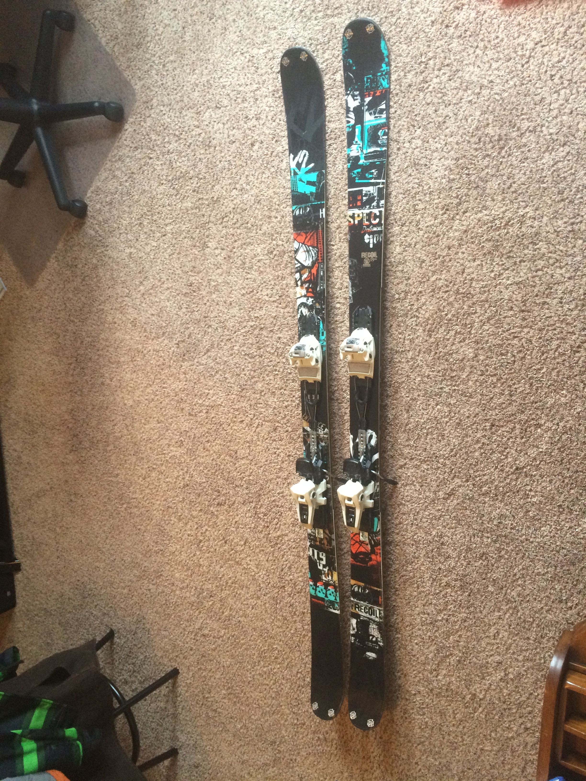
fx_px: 655
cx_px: 293
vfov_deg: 61.7
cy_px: 390
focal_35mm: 29
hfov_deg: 48.2
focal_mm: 4.15
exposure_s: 1/30
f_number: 2.2
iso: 160
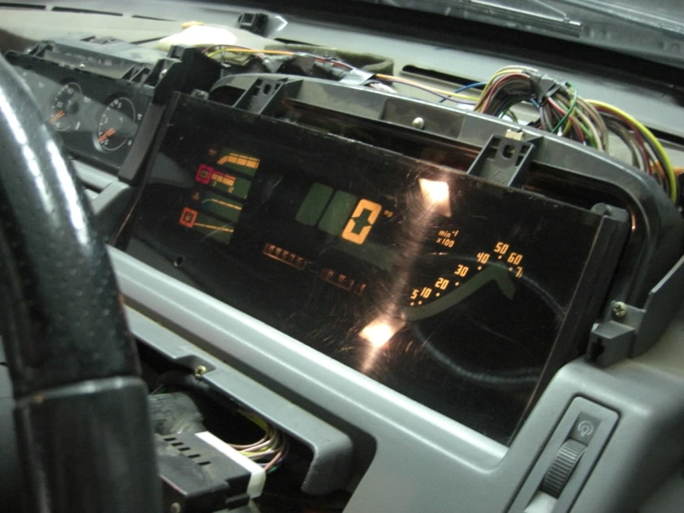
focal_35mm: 38
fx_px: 751
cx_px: 342
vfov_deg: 37.7
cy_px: 256
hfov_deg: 49.0
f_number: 2.8
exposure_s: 1/8
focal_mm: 7.9
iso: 800
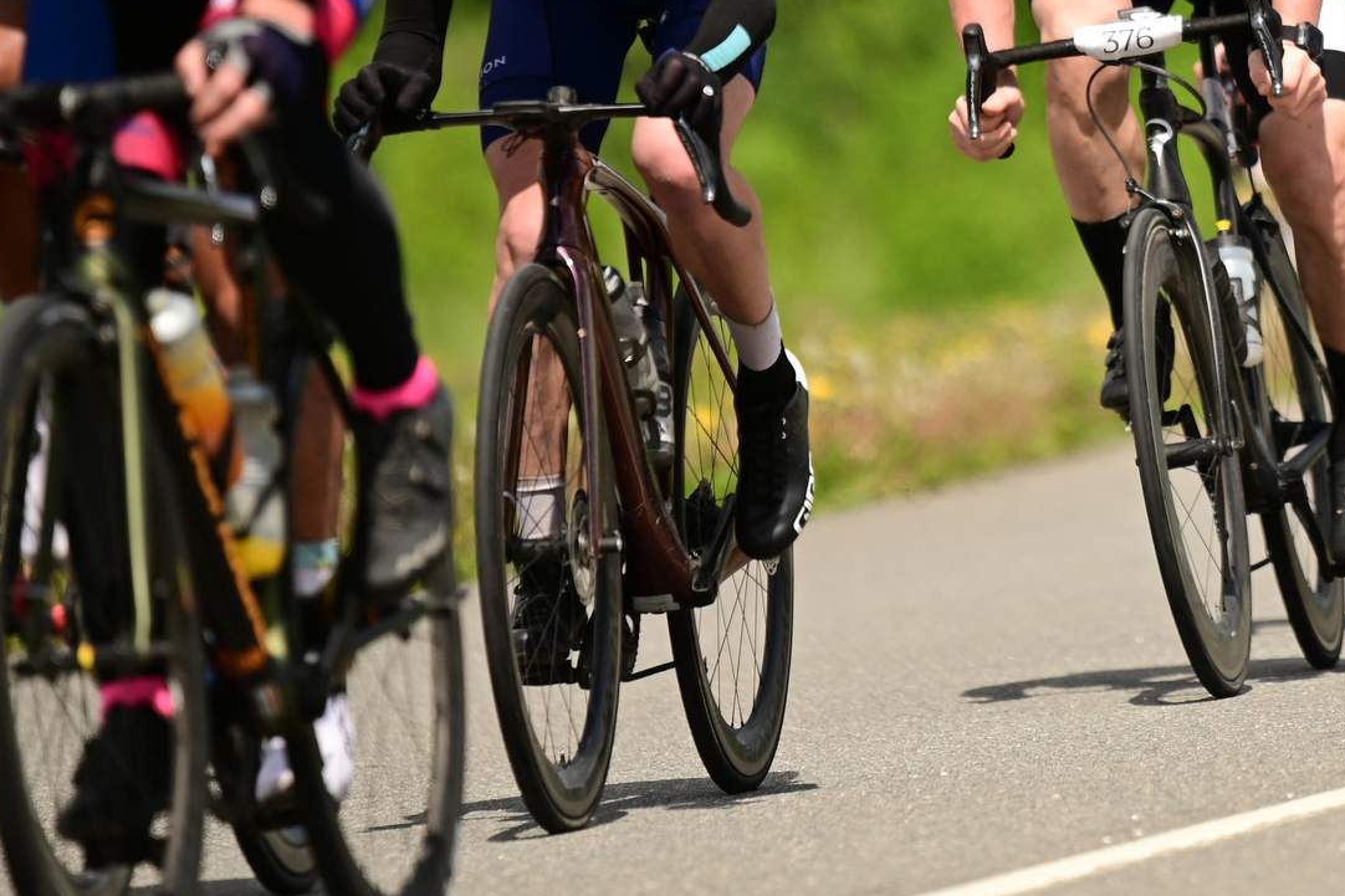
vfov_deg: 2.9
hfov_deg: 4.4
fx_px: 17668
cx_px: 1144
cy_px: -50
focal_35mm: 473
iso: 160
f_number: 2.8
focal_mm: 200
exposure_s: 1/4000
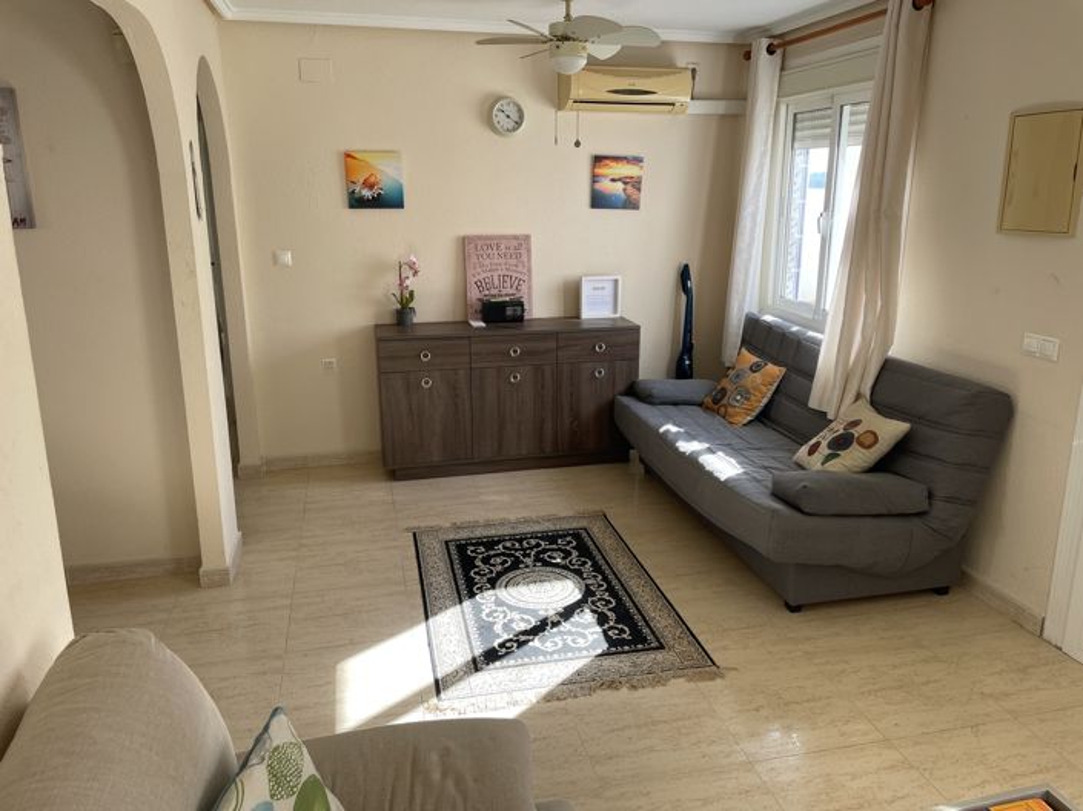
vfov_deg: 53.0
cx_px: 542
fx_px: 813
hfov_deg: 67.3
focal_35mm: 26
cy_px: 406
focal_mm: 4.2
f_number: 1.6
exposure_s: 1/219
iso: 32
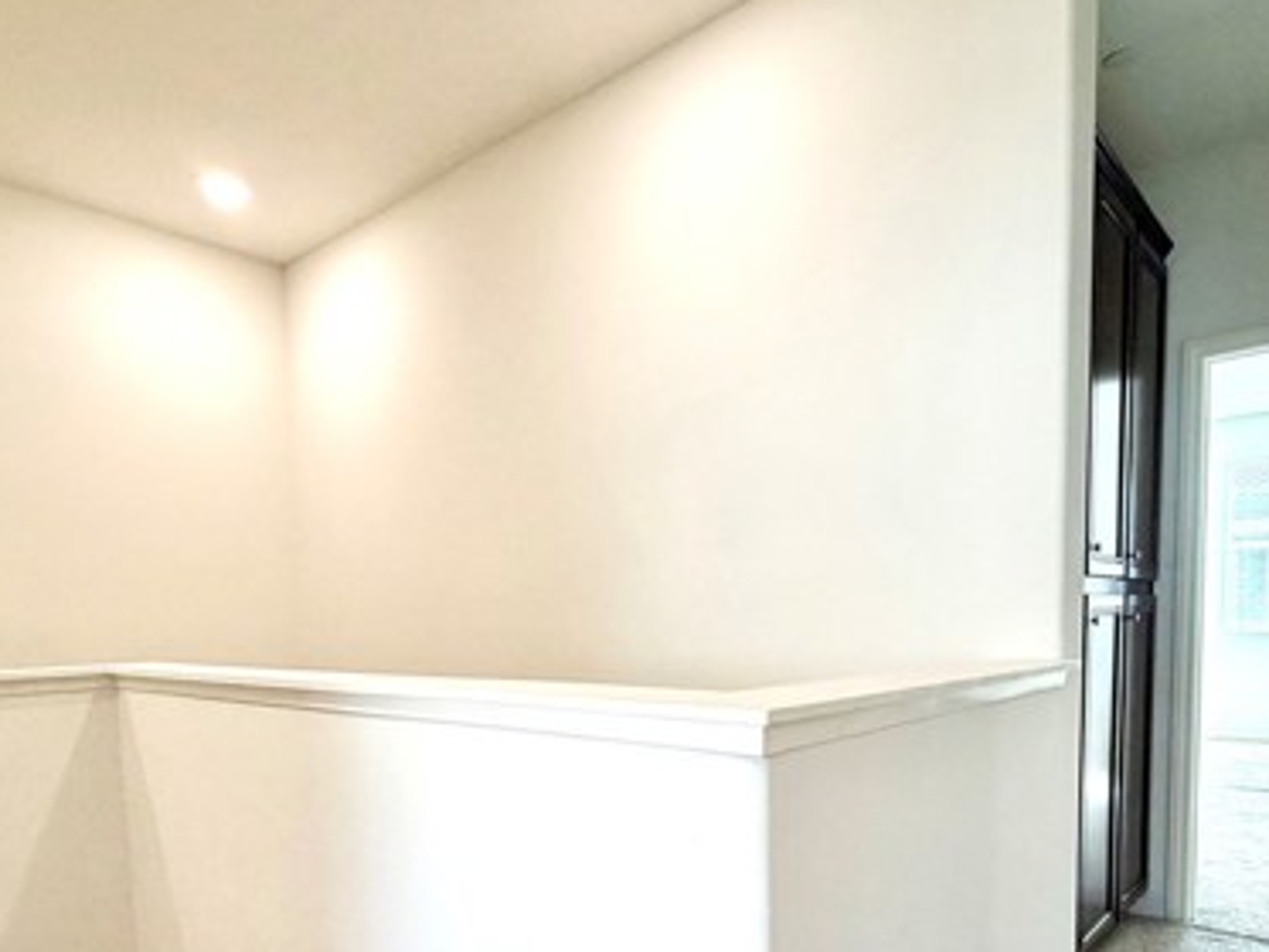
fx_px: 880
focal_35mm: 24
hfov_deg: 71.6
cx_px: 636
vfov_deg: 54.7
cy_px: 690
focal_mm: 2.22
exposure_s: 1/120
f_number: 2.2
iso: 200
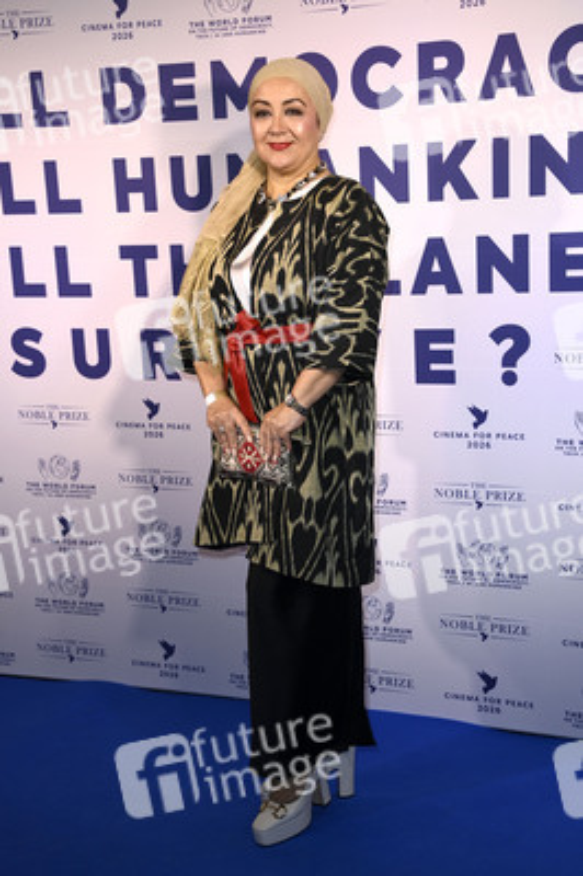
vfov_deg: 36.3
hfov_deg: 24.6
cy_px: 438
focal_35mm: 55
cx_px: 292
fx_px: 1338
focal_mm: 55
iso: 640
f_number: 6.3
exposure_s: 1/250
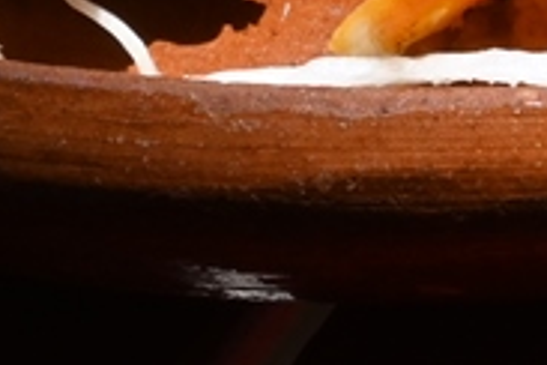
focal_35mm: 232
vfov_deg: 5.5
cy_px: -742
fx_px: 3521
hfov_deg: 8.8
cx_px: 559
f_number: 18
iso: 250
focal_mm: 24.5
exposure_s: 1/100
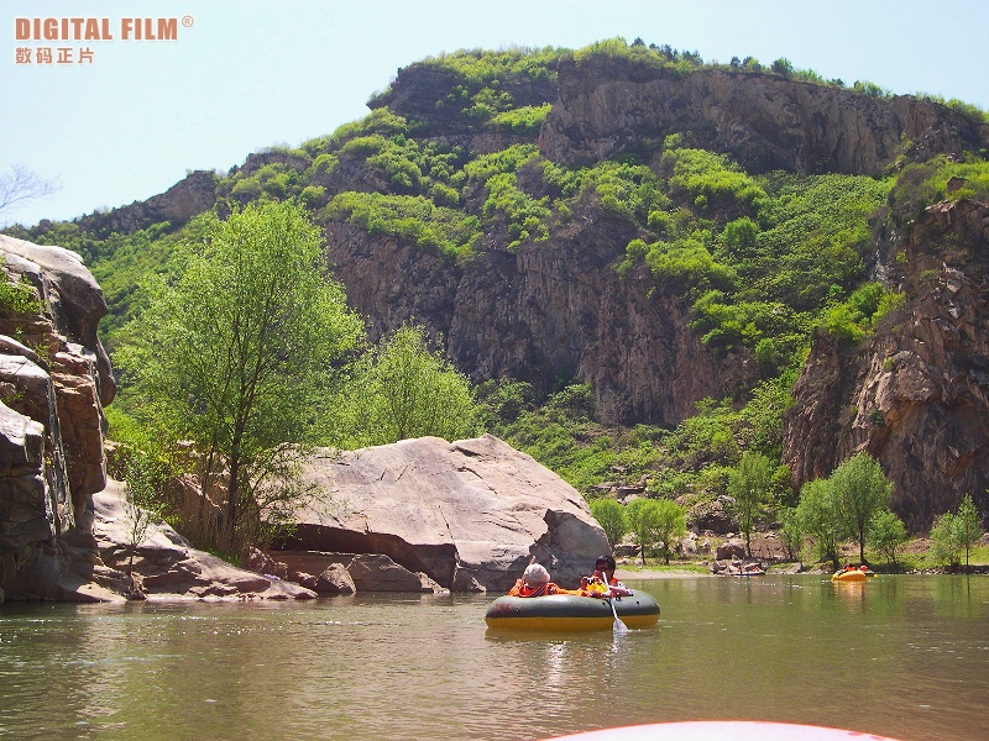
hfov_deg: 49.0
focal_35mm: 38
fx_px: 1086
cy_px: 370
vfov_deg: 37.7
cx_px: 494
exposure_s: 1/118
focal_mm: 8
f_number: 7.6
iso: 100
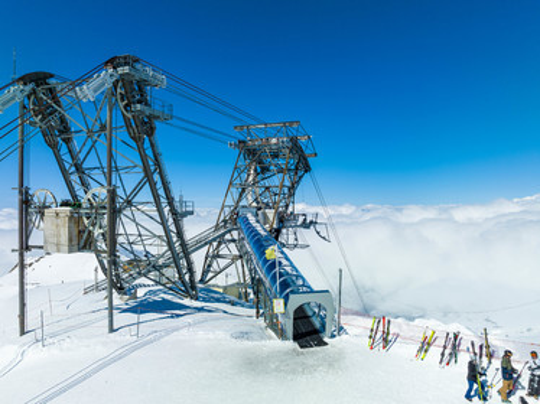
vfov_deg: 56.8
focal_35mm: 24
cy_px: 202
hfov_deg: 71.6
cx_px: 270
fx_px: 374
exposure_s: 1/320
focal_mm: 12.3
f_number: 11
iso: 100
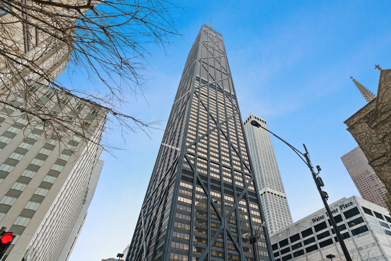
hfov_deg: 83.8
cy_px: 141
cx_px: 211
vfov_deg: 61.8
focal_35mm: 20
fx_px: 217
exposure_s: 1/250
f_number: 7.1
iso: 320
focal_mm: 18
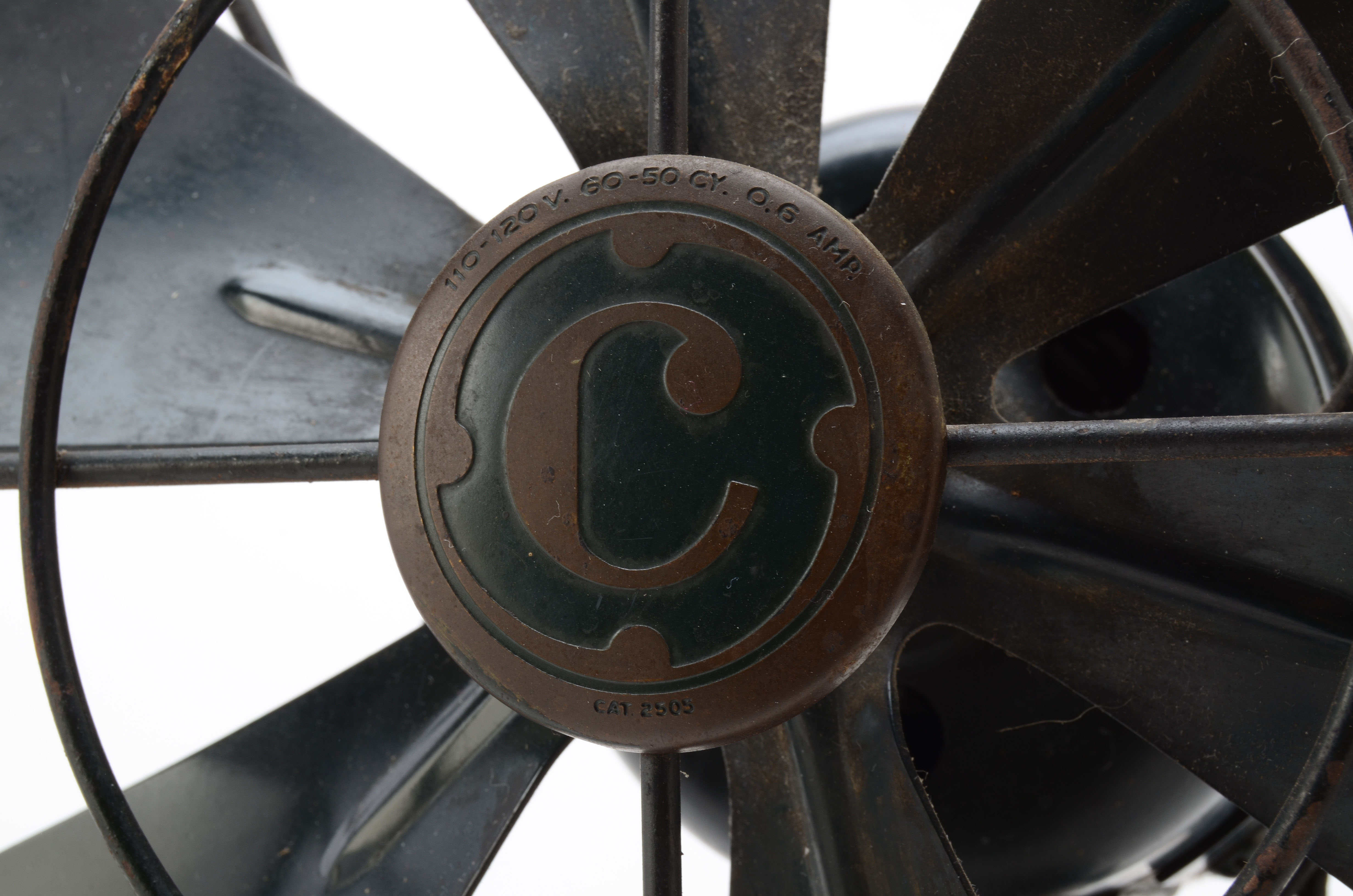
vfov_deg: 16.5
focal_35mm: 82
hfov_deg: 24.7
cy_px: 448
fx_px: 3094
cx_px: 676
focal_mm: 55
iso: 100
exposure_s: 1/160
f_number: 18
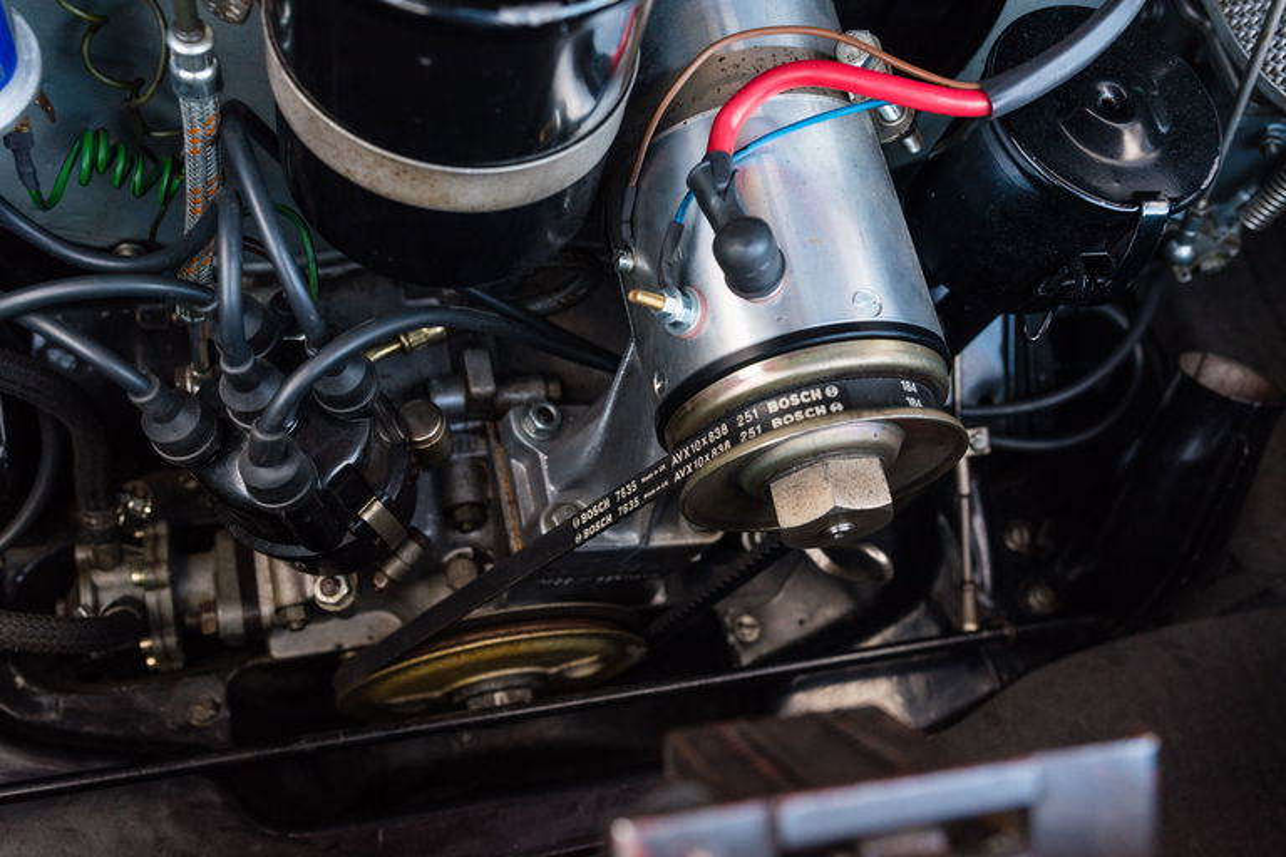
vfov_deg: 37.9
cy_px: 428
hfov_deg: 54.4
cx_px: 643
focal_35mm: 35
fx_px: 1250
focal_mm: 35
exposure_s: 1/50
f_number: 5.6
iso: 1250
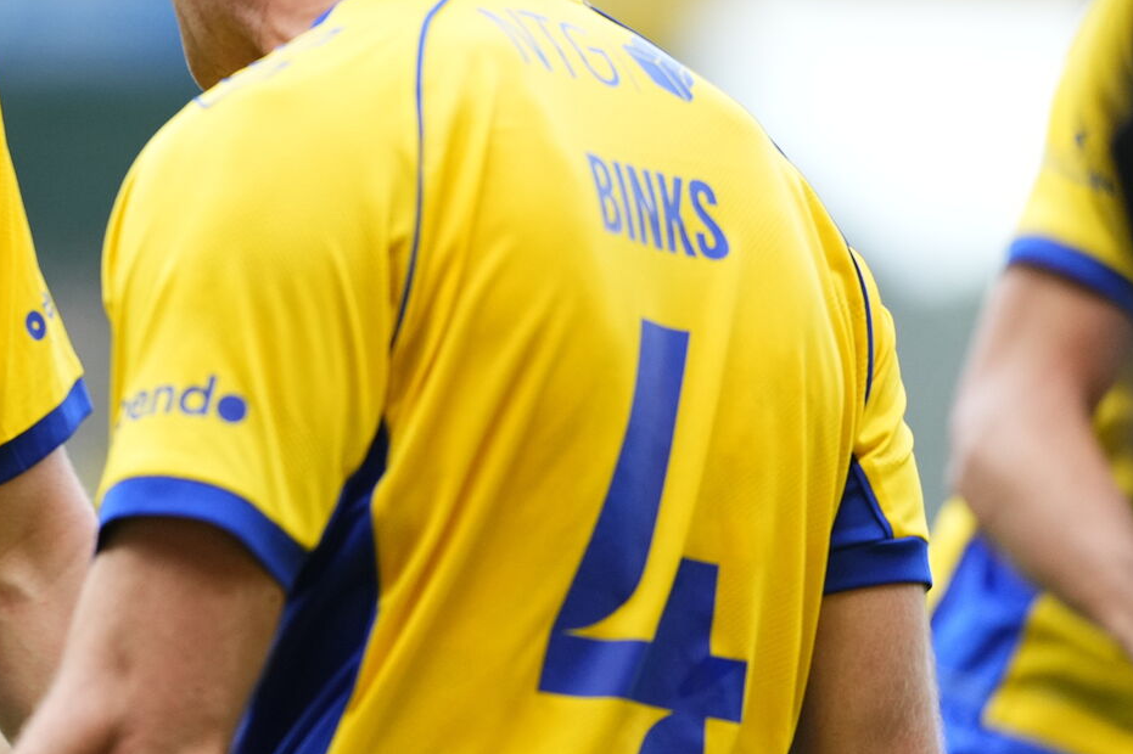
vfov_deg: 2.2
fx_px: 19473
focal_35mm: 619
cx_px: 28
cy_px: 27
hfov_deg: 3.3
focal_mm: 300
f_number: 2.8
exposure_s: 1/2000
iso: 1250
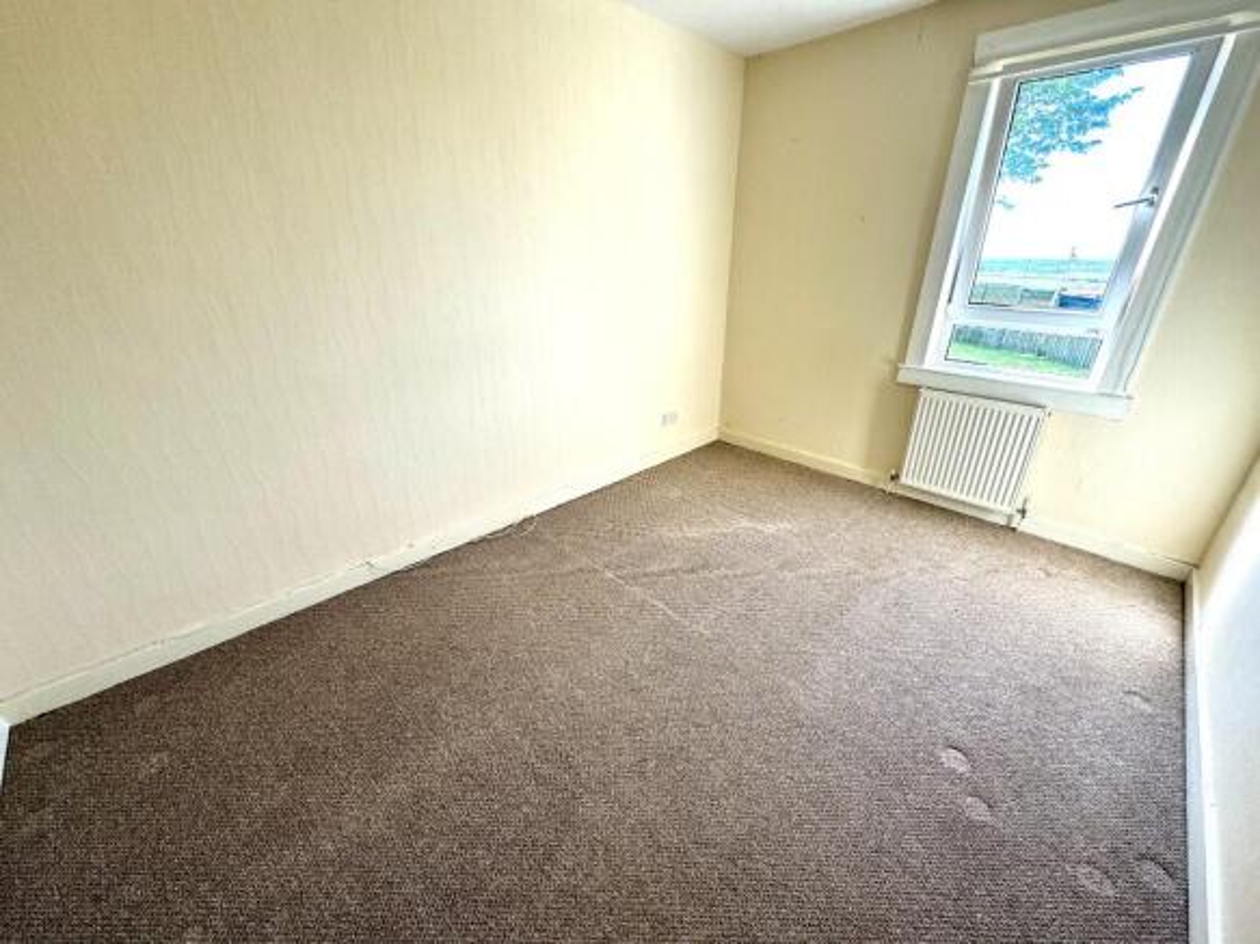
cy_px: 472
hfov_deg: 102.1
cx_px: 630
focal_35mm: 14
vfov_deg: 85.7
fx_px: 509
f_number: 2.2
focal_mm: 2.22
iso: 64
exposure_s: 1/100
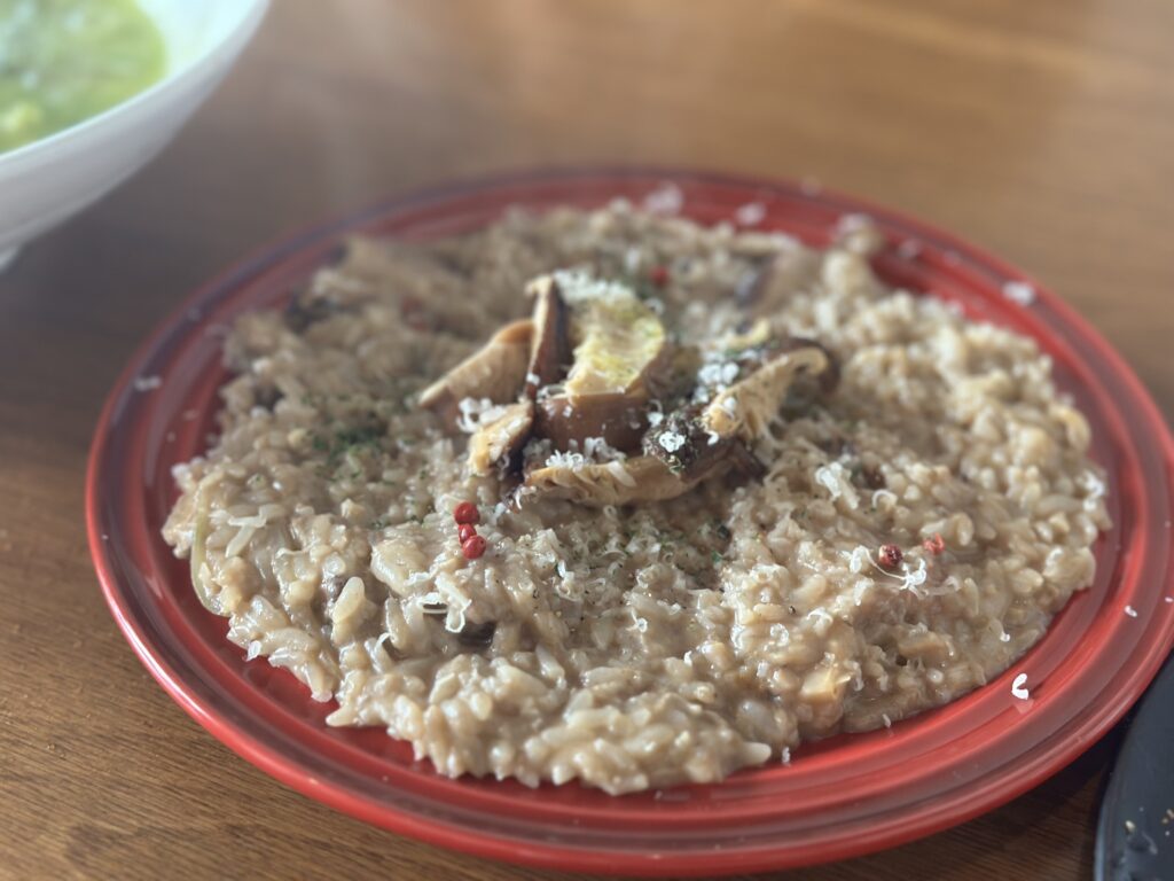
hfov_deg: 39.7
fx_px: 1628
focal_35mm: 48
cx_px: 587
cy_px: 440
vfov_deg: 30.3
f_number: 1.78
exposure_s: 1/60
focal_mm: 6.86
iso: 320
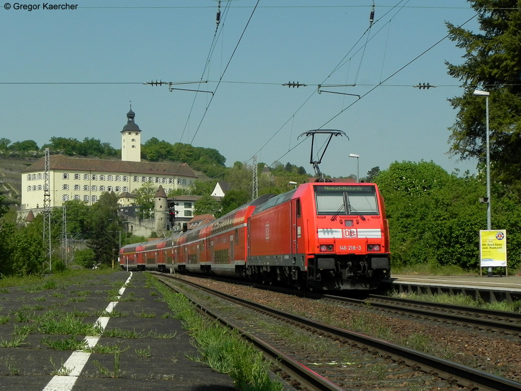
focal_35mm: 58
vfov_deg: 25.3
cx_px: 260
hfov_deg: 33.2
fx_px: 873
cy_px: 196
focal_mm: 10.3
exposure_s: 1/800
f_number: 7.1
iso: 160
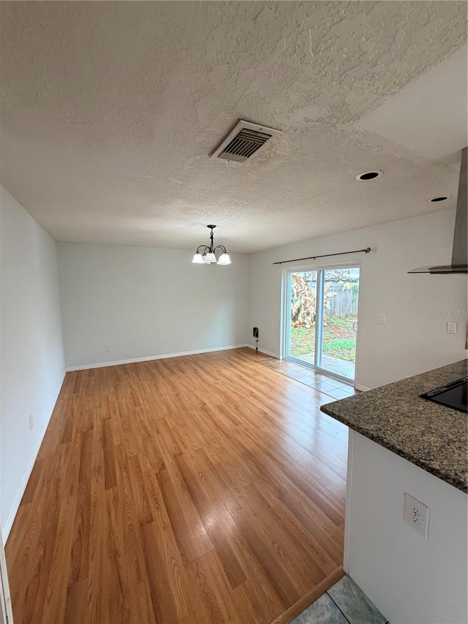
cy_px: 312
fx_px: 252
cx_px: 234
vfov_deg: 102.1
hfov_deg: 85.7
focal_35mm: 14
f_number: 2.2
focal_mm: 2.22
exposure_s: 1/60
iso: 250
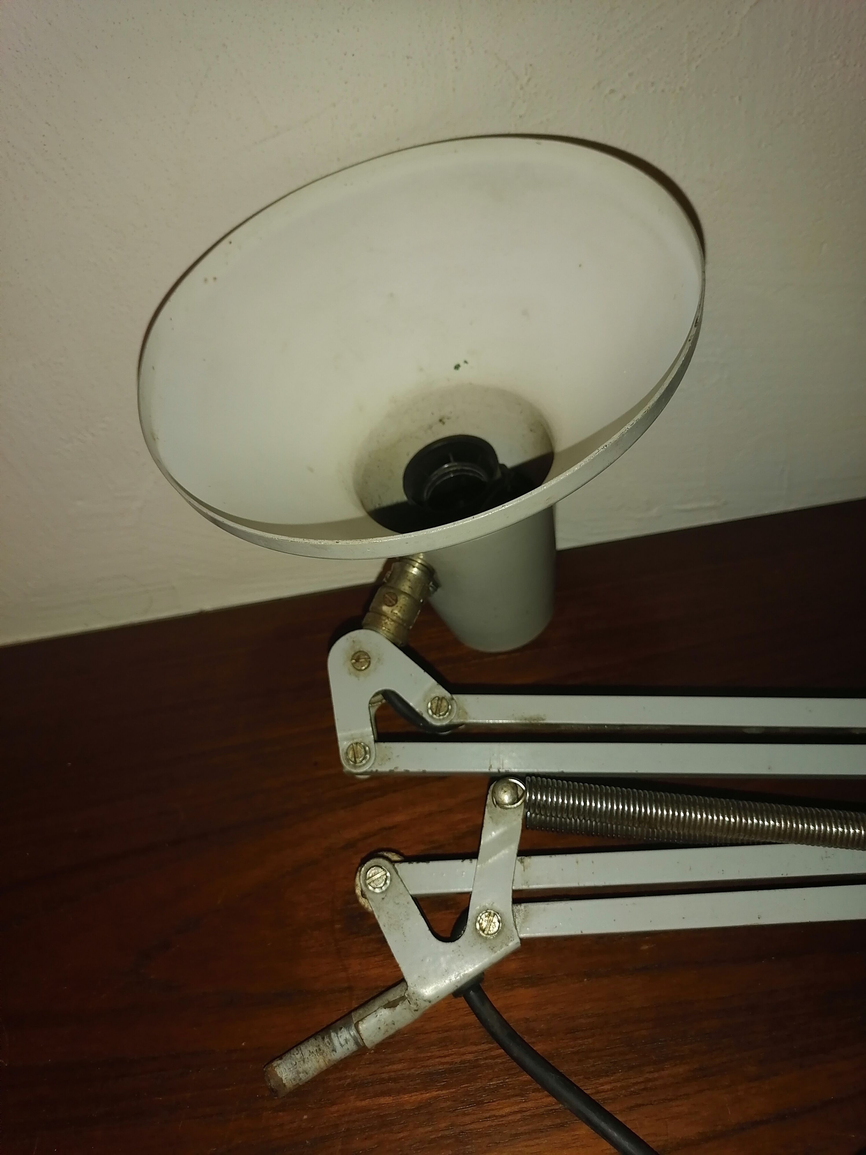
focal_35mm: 27
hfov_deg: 51.4
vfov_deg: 65.3
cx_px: 433
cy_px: 578
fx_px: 901
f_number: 1.8
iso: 64
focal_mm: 5.3
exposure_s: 1/50
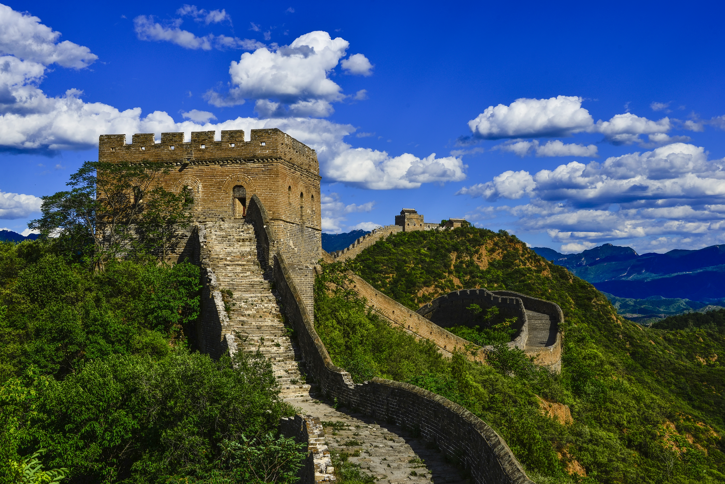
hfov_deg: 38.2
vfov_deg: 26.0
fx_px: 1047
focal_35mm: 52
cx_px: 362
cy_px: 242
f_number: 11
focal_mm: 52
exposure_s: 1/400
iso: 100
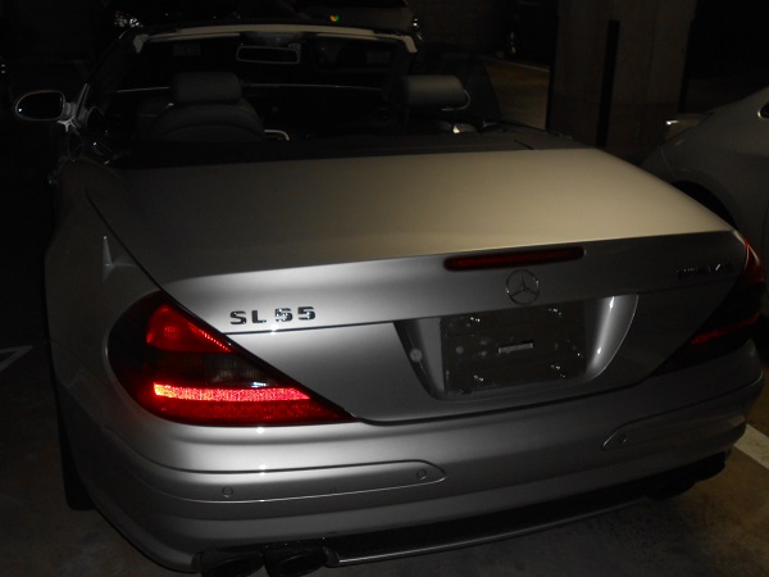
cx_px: 384
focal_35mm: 38
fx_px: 844
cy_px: 288
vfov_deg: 37.7
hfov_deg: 49.0
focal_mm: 6.8
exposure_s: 1/30
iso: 200
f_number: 4.2
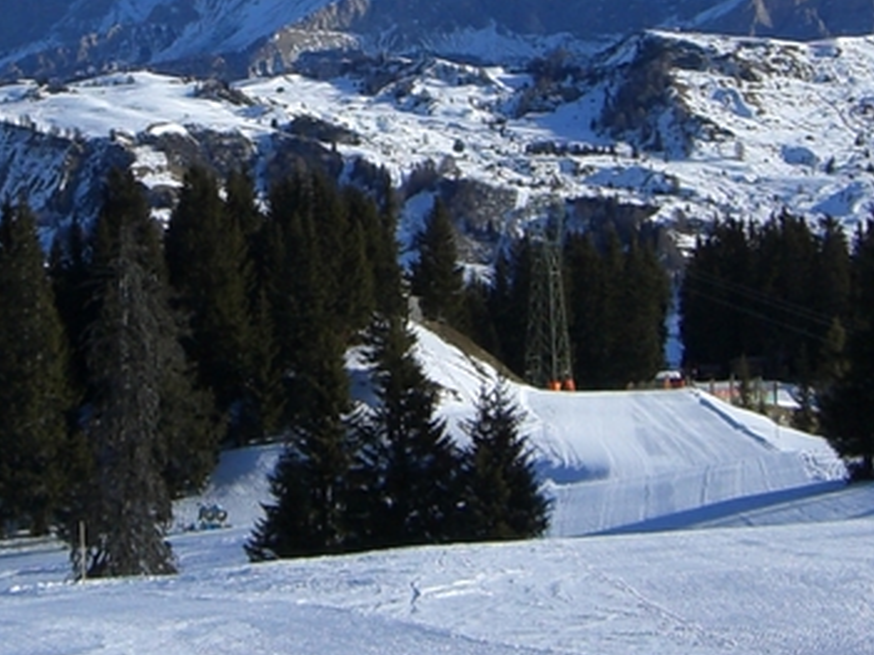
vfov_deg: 13.1
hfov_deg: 17.7
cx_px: 356
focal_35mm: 111
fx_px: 2802
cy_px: -77
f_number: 4.3
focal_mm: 6.2
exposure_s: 1/1000
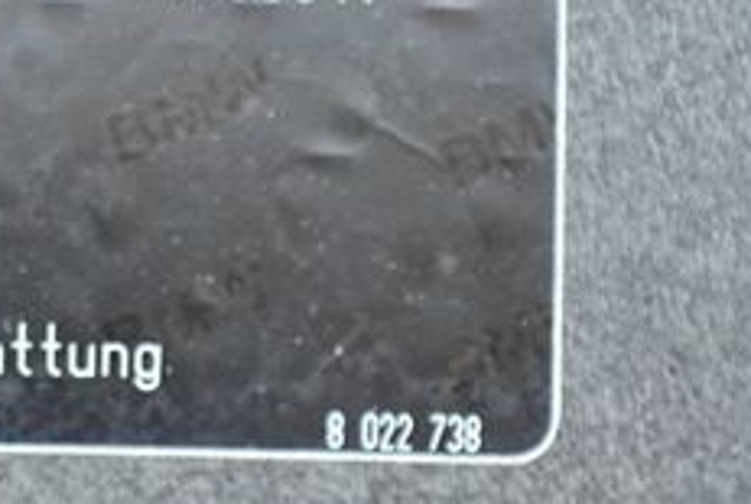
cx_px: -98
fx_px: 5204
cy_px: 111
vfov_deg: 5.5
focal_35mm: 249
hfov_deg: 8.2
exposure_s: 1/125
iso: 2500
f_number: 5.3
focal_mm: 45
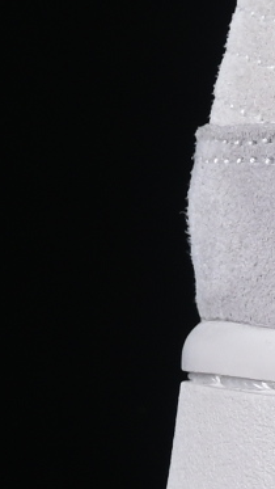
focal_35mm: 587
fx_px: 7604
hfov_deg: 2.0
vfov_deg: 3.7
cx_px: 1451
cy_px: -64
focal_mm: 50
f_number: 8
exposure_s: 1/80
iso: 160
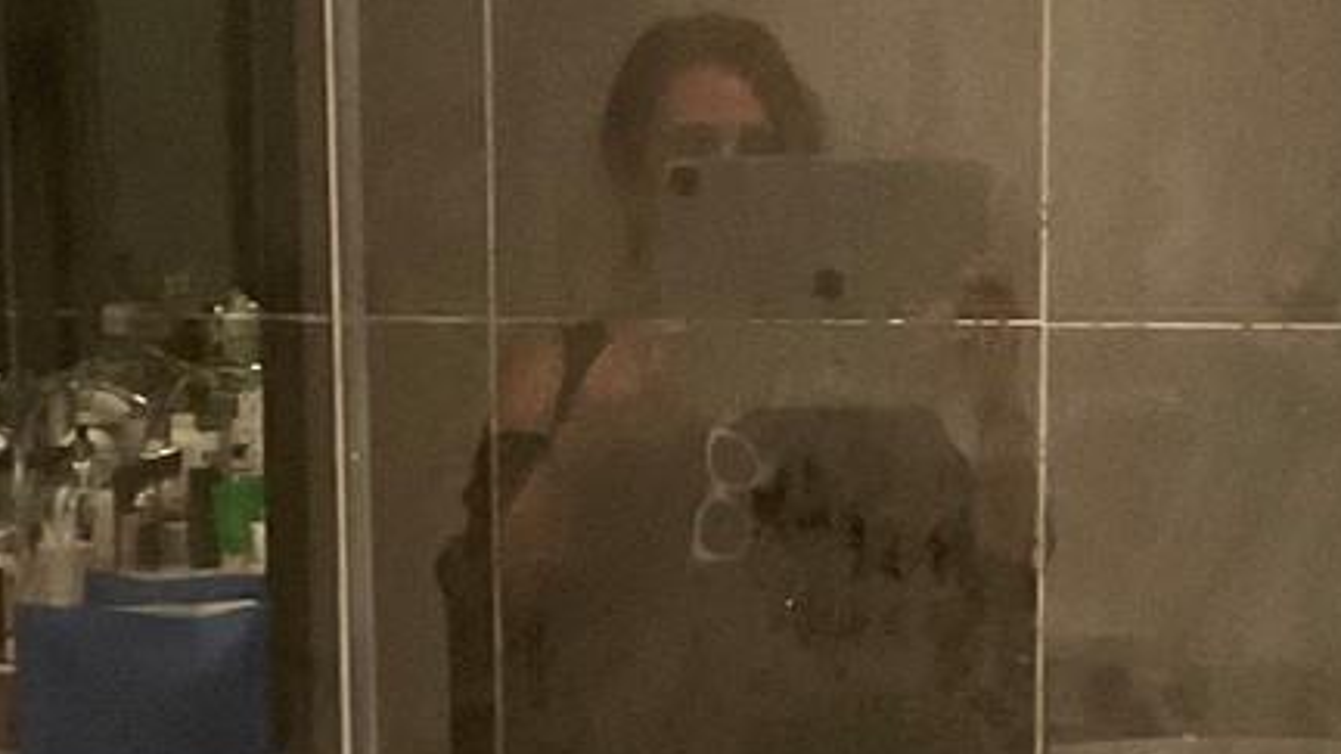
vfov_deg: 10.1
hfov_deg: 18.2
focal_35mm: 117
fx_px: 4160
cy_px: 1015
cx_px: 984
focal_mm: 3
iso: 320
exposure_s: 1/40
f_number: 1.8
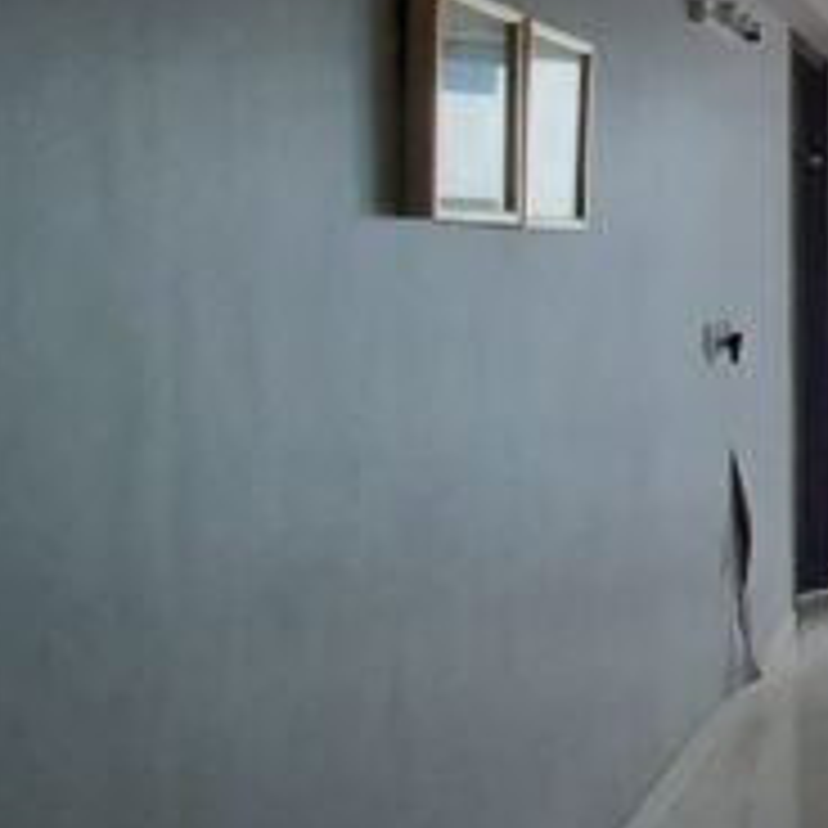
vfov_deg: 33.6
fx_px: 1353
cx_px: 1764
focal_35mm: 50
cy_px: 252
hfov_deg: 17.8
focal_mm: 1.42
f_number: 2.2
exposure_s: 1/50
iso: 160
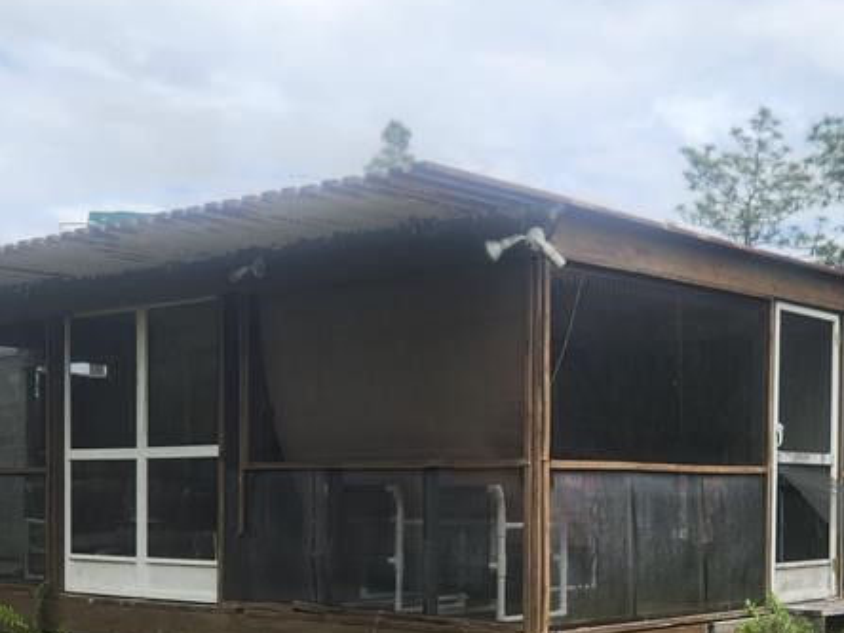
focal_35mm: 53
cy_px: 523
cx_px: 606
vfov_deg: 26.9
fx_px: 1292
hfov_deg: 35.6
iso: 20
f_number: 1.8
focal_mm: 5.4
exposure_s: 1/1686
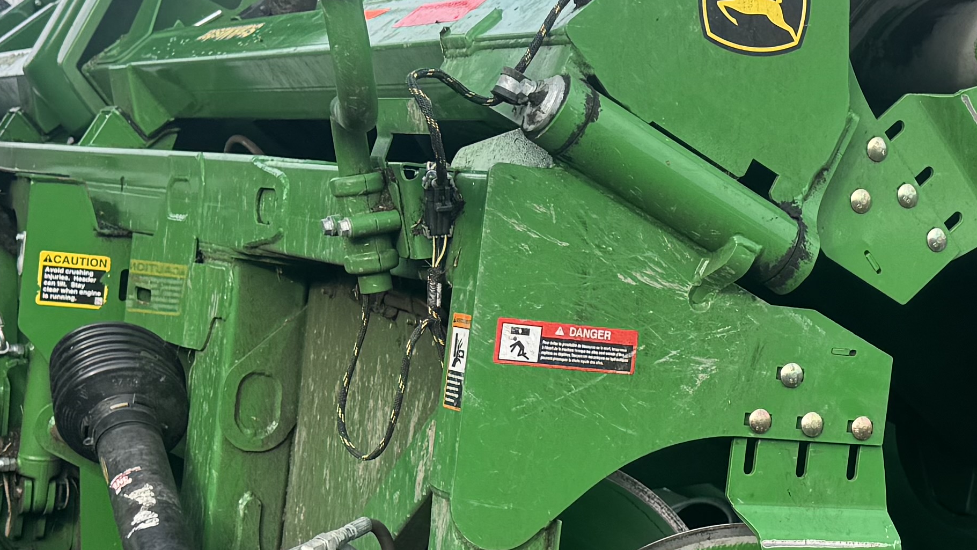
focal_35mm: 82
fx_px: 2125
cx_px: 857
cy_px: 331
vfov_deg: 14.7
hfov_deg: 25.2
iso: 80
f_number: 1.78
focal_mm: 6.76
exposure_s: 1/2331
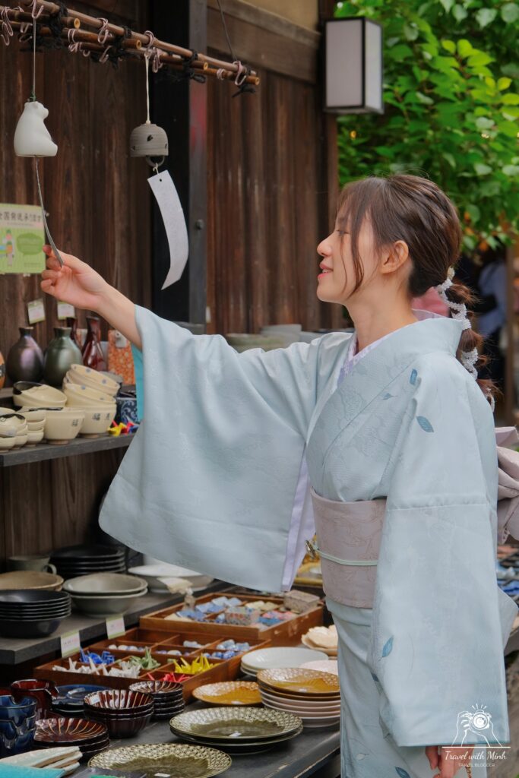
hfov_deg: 17.3
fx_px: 1708
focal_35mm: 79
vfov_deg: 25.7
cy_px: 389
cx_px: 260
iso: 400
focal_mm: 52.4
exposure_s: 1/120
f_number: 4
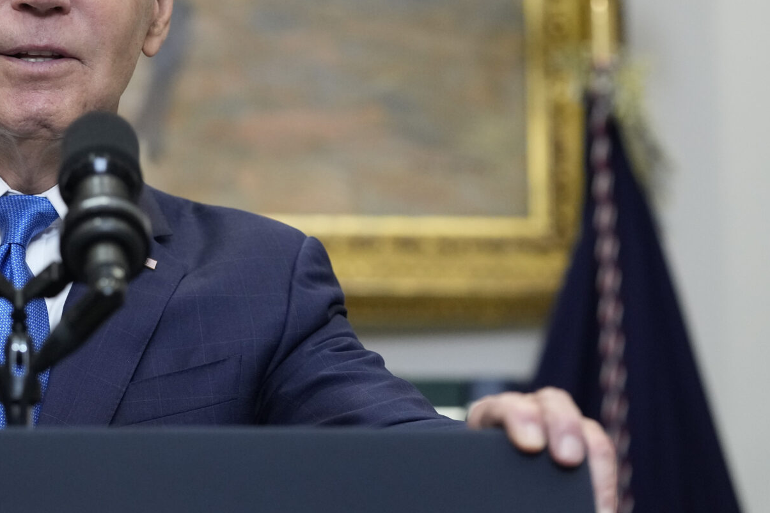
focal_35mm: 202
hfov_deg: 10.1
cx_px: 65
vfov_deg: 6.8
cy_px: -28
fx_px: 4321
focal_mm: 95
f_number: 3.2
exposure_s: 1/250
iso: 2500
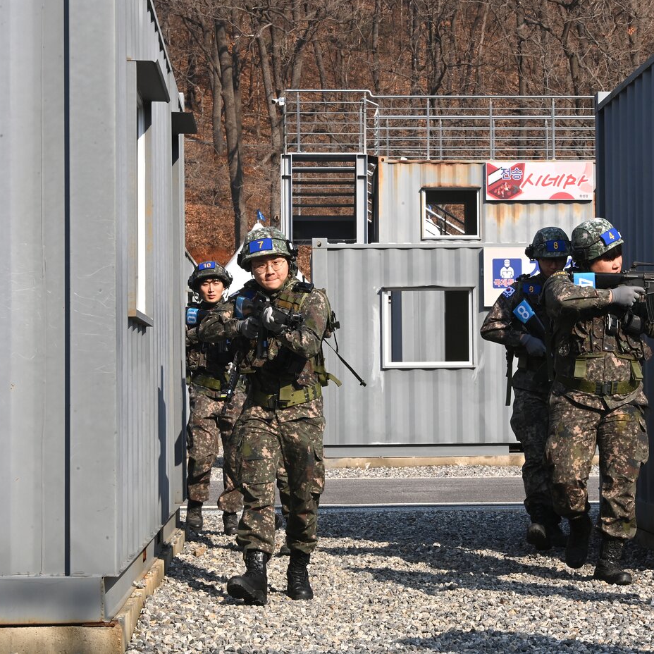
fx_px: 2137
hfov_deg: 17.4
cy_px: 326
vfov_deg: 17.4
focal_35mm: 100
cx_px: 438
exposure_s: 1/320
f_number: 18
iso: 800
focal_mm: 78
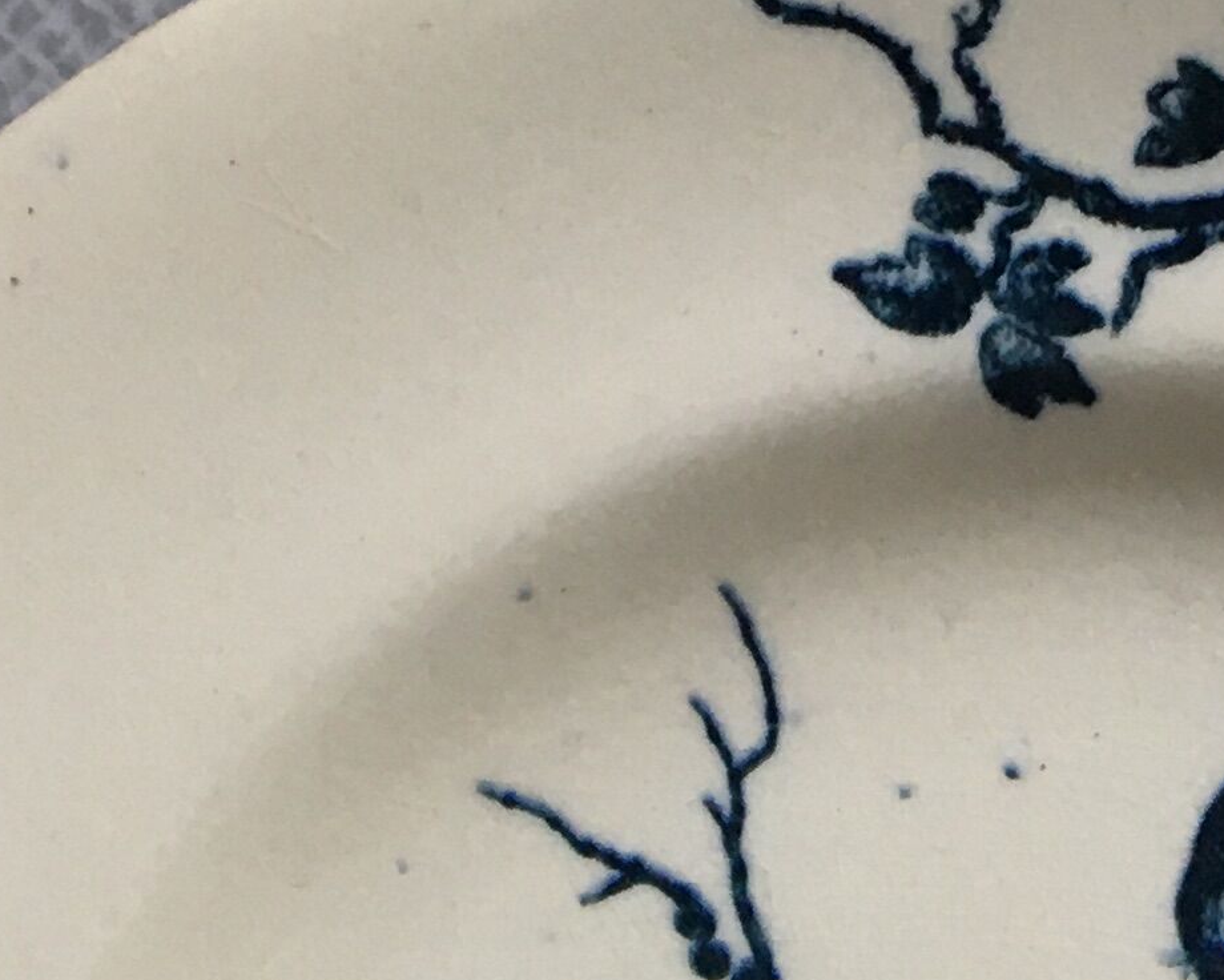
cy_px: 1671
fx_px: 4492
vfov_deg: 11.7
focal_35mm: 124
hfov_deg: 15.4
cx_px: 1048
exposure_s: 1/33
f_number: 2.2
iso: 100
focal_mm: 4.15
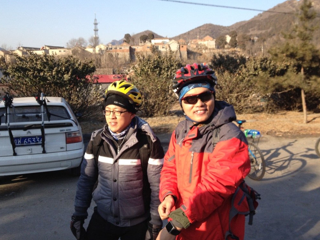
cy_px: 118
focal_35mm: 36
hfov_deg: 51.3
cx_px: 156
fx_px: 333
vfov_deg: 39.7
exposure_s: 1/593
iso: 64
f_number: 2.4
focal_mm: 4.28
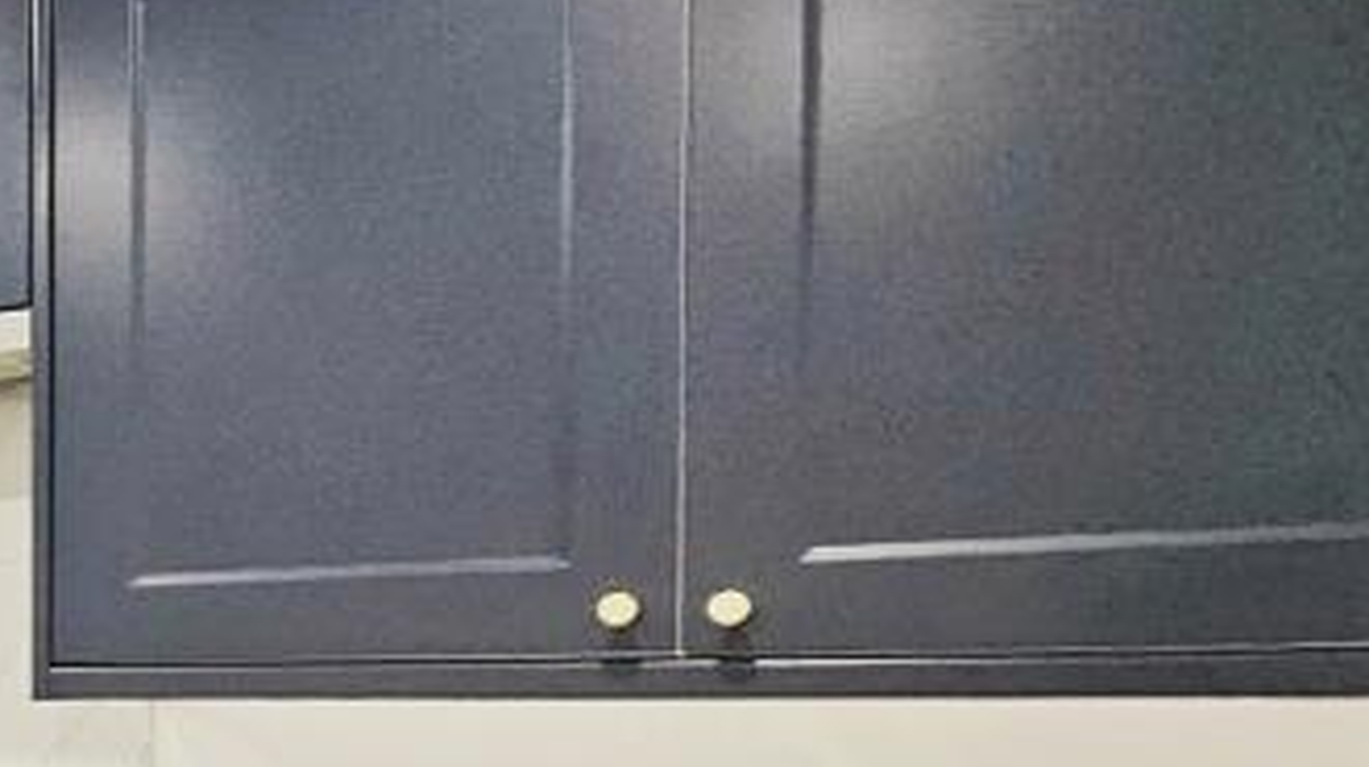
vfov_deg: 19.6
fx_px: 1596
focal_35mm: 44
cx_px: -647
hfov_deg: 29.6
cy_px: 1405
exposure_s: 1/50
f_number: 2.2
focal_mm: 1.7
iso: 200
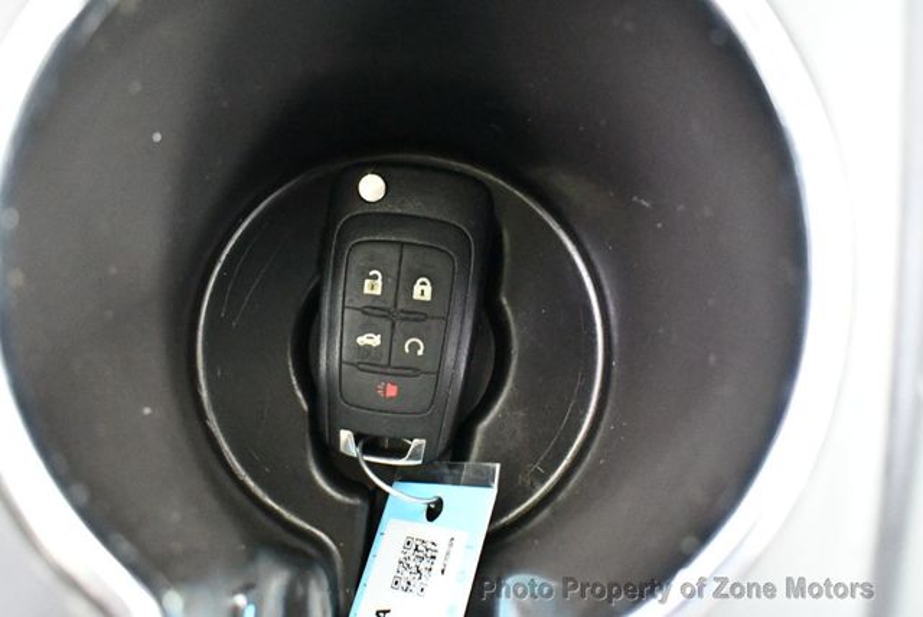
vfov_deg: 36.9
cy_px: 308
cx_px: 462
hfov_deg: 53.1
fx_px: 924
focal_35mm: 36
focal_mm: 18
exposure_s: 1/30
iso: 12800
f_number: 3.5
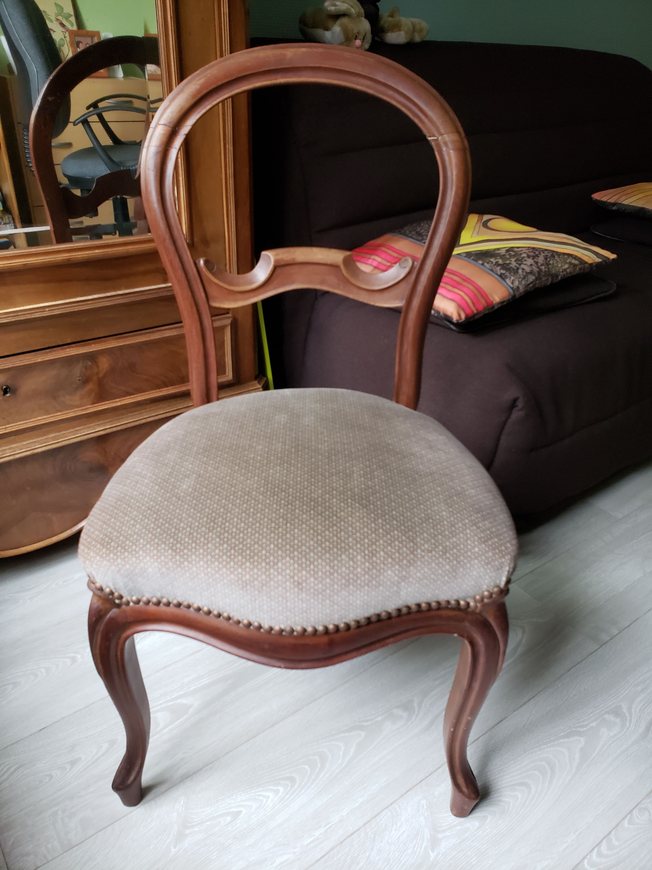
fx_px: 653
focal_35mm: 26
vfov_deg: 67.3
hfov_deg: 53.1
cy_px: 435
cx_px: 326
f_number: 2.4
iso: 320
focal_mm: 4.3
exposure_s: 1/50
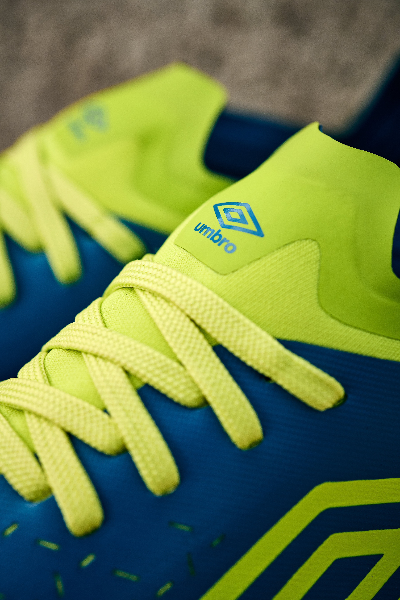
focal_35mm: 60
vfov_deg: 33.4
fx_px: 1000
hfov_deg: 22.6
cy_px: 300
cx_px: 200
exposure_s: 1/2000
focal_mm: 60
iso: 400
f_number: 5.6
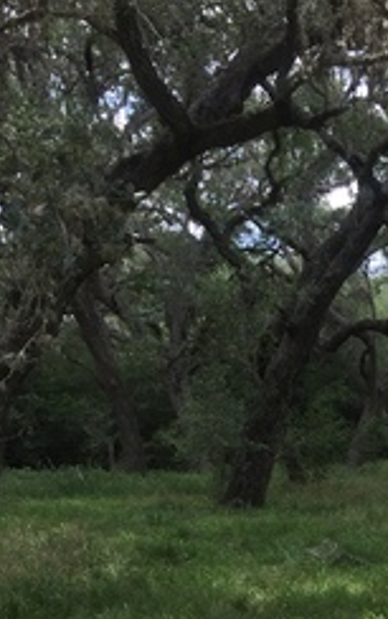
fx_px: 1232
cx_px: 440
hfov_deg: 17.2
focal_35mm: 73
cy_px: 720
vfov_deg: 25.6
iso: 32
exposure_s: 1/476
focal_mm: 4.15
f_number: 2.2
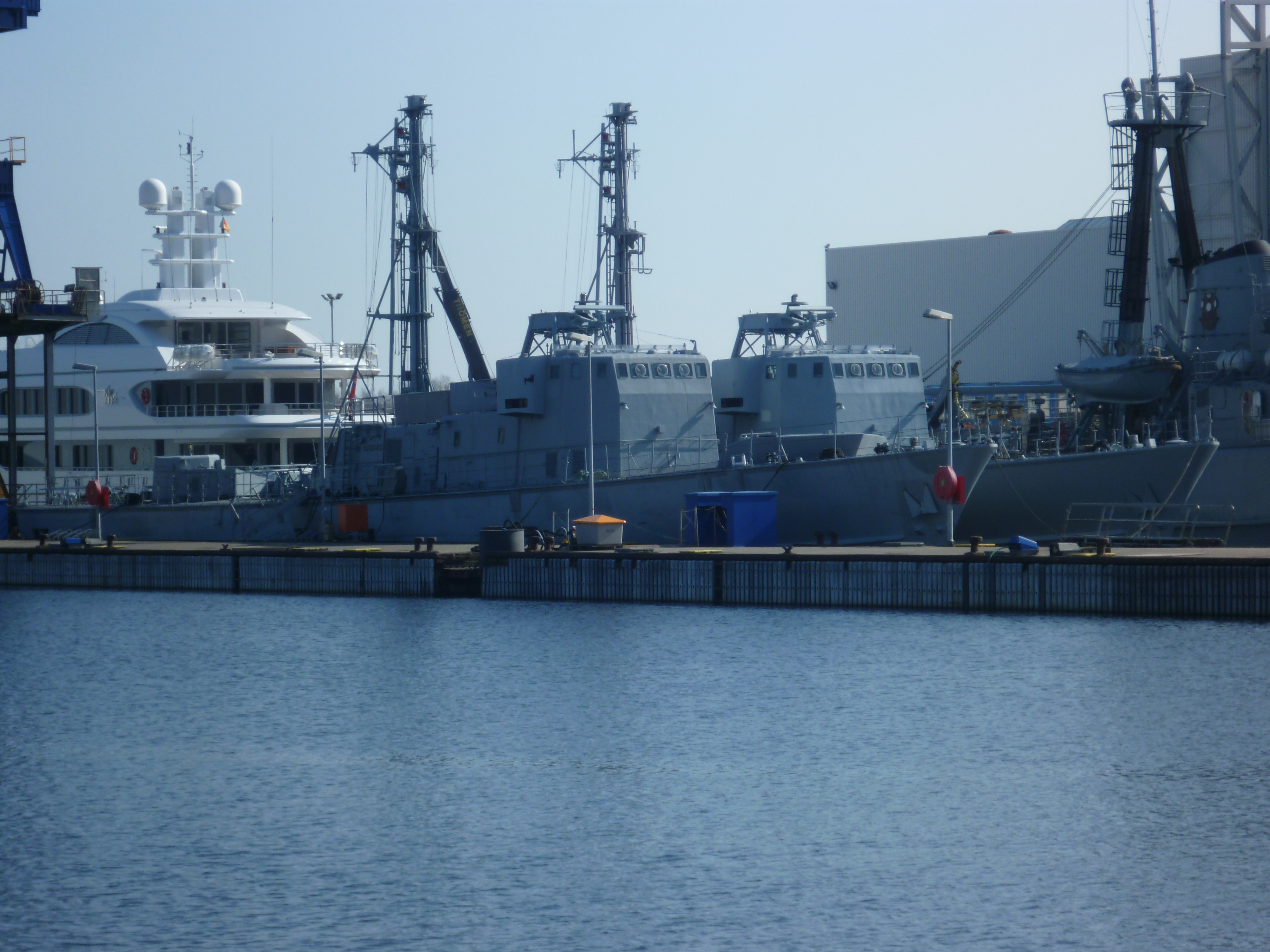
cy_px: 476
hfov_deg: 14.1
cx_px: 635
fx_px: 5136
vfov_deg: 10.6
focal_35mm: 140
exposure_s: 1/250
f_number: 6.9
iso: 80
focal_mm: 25
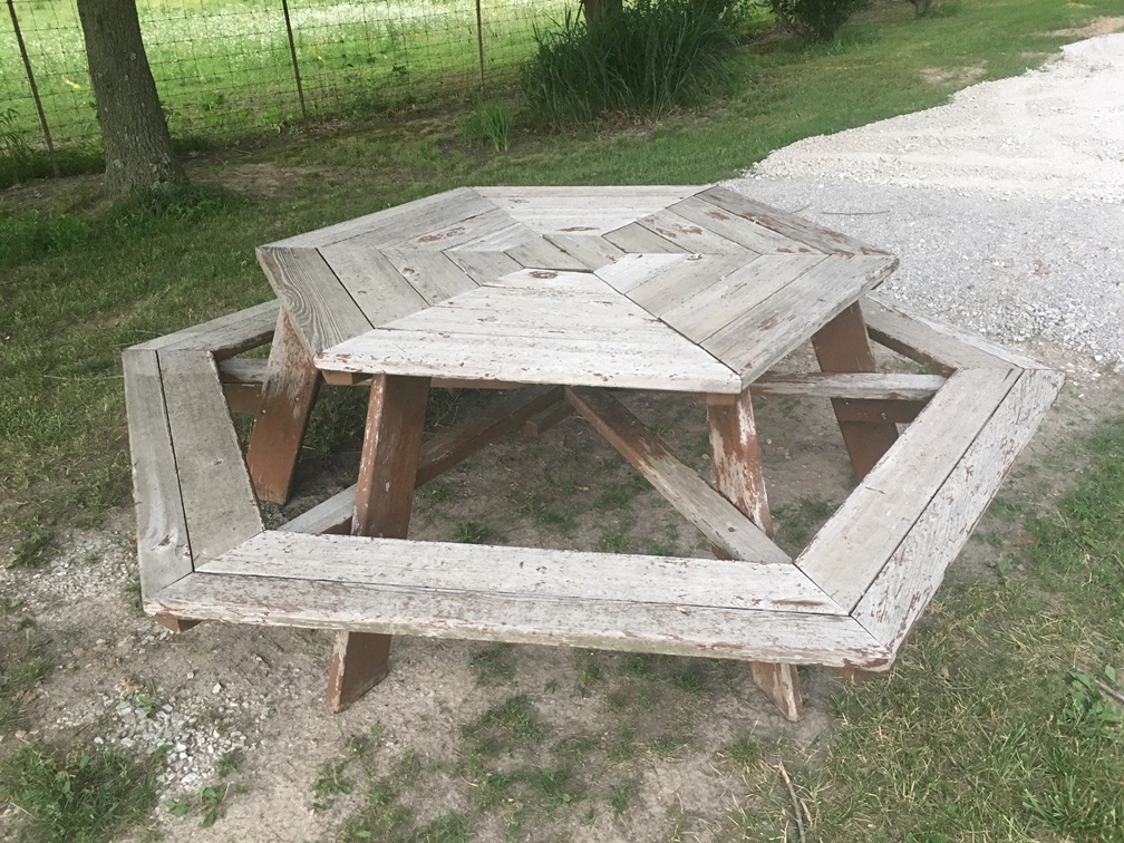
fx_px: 942
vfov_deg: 48.2
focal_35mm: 29
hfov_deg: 61.7
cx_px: 562
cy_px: 422
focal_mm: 4.15
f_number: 2.2
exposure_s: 1/30
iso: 125
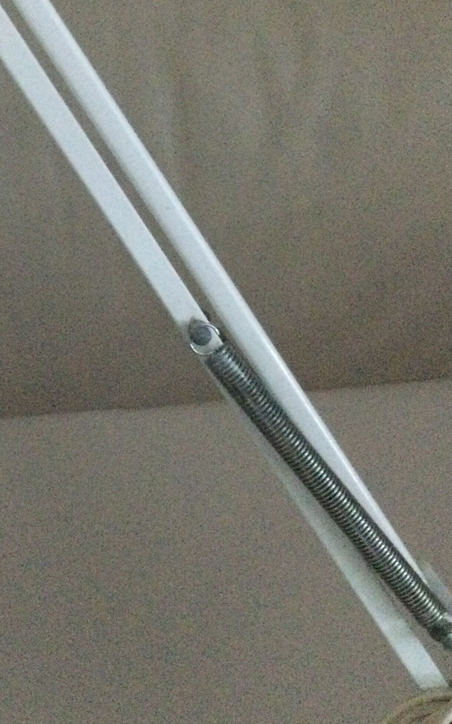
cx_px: 128
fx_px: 1084
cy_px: 261
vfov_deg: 36.6
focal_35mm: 55
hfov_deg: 23.4
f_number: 2.4
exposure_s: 1/17
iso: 400
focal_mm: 3.3
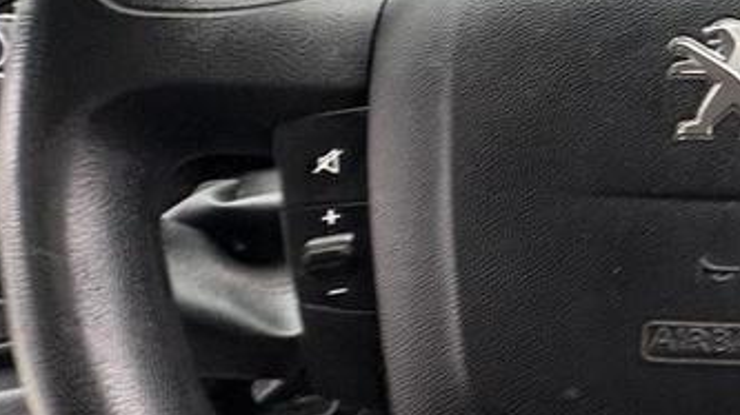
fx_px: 804
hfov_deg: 38.6
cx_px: 856
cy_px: 78
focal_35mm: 41
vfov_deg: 28.3
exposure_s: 1/60
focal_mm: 2.22
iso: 400
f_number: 2.2
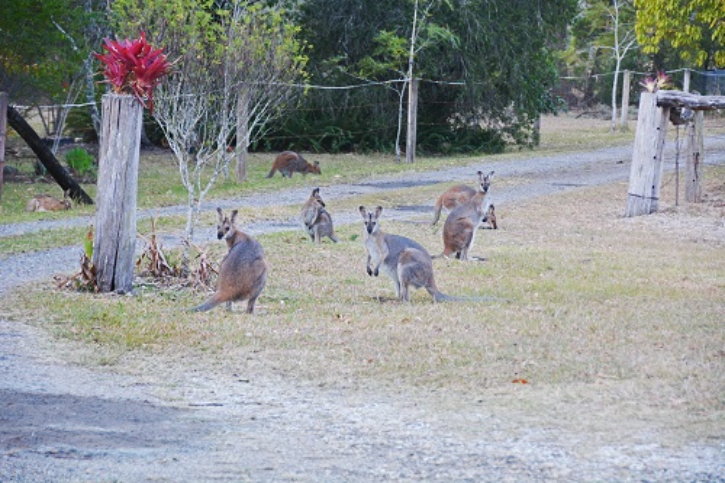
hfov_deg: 13.0
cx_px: 362
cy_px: 242
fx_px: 3171
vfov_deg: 8.7
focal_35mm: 158
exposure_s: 1/40
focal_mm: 105
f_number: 5.3
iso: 800
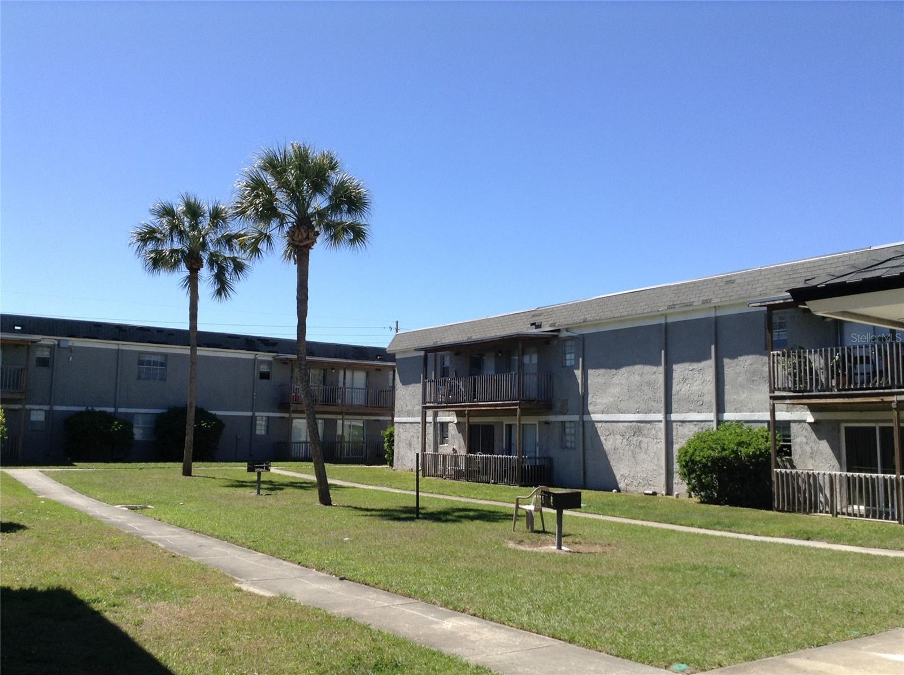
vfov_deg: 42.8
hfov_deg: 55.4
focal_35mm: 33
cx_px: 452
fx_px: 860
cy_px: 338
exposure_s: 1/999
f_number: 2.4
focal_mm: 3.3
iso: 25
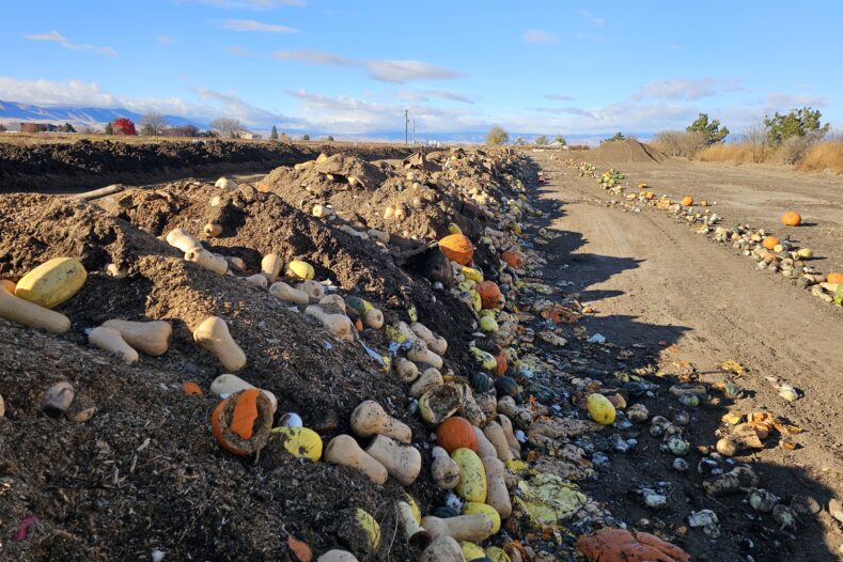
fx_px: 562
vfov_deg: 53.0
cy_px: 247
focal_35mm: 24
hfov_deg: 73.7
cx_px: 422
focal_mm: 6.3
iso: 10
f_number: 1.7
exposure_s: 1/466
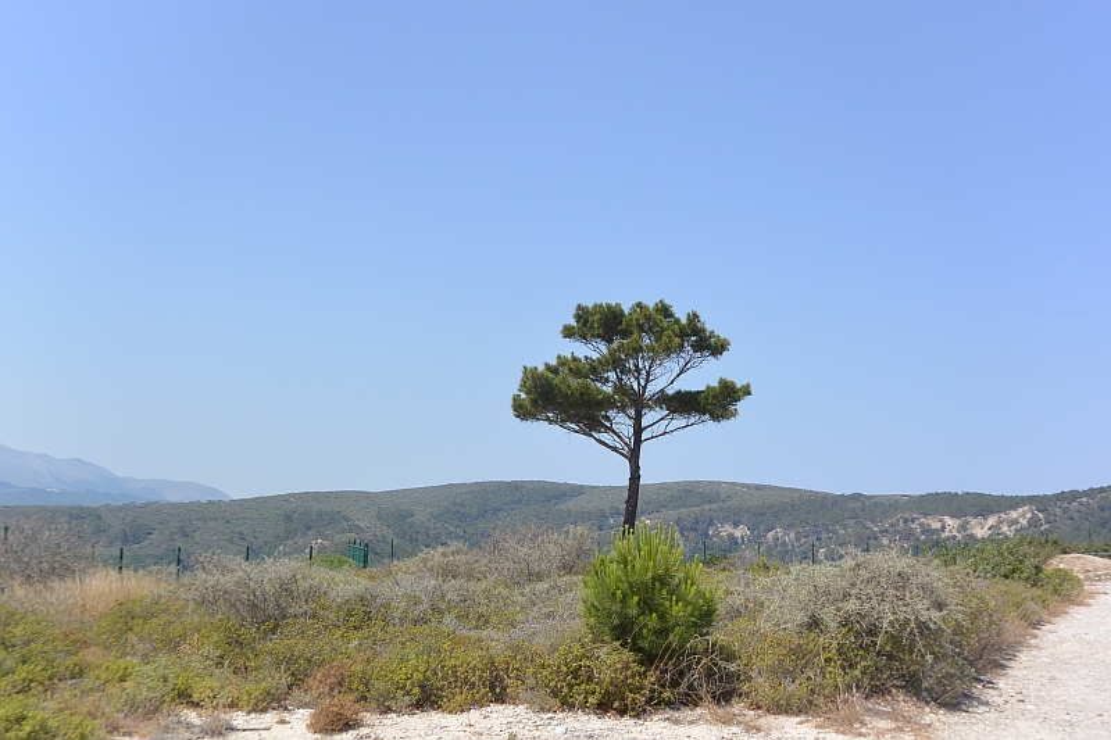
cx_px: 556
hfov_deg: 46.4
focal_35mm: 42
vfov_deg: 31.9
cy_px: 370
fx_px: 1296
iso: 160
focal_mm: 15.7
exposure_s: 1/1000
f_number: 5.6
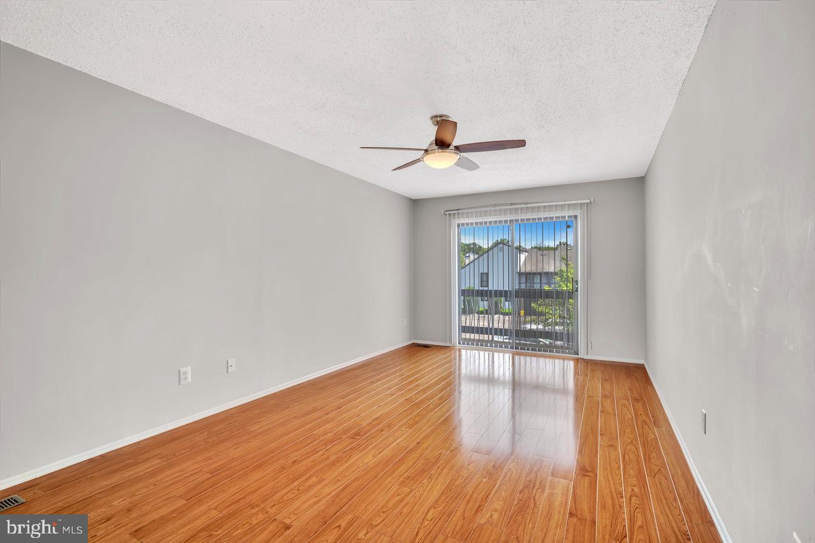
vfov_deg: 73.7
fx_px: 362
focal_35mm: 16
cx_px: 408
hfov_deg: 96.7
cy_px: 272
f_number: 5.6
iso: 320
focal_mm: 16
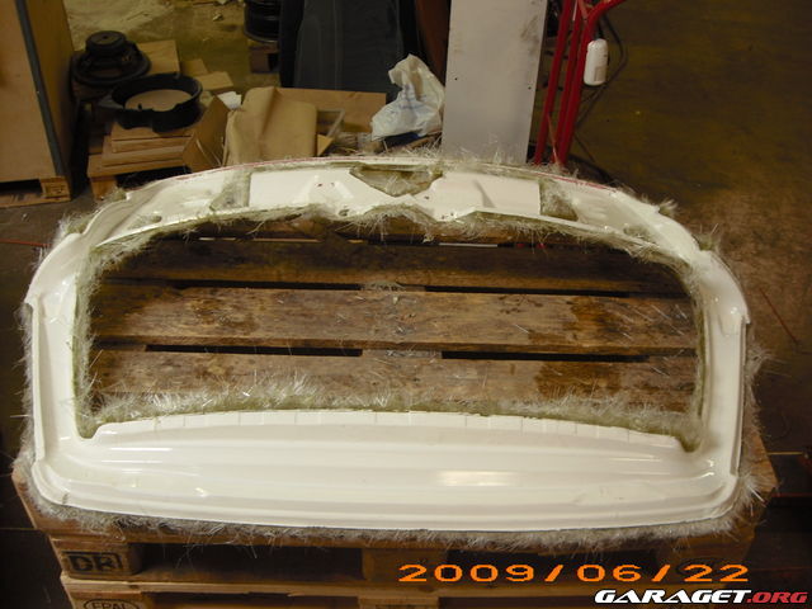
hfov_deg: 50.1
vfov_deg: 38.7
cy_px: 304
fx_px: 868
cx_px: 406
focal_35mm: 37
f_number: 2.7
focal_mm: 6.2
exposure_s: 1/10
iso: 100
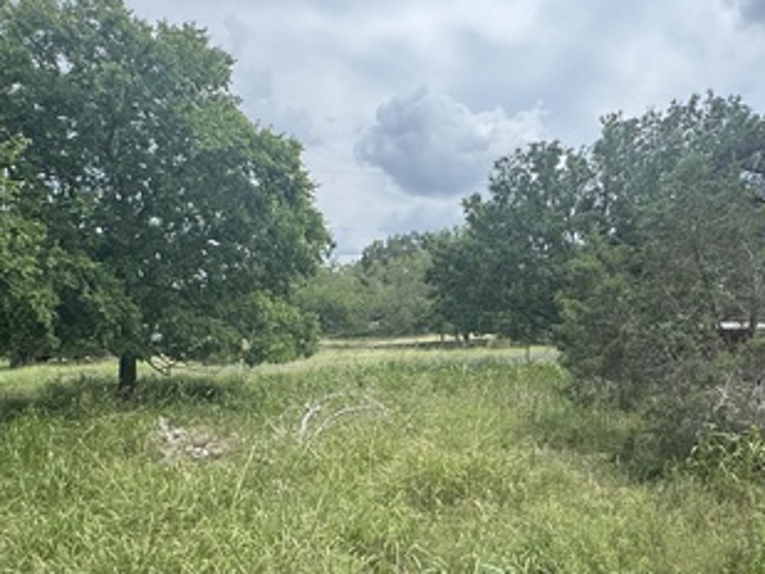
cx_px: 475
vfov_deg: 48.2
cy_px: 307
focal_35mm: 29
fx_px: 641
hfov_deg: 60.9
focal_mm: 2.22
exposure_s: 1/968
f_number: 2.2
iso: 40
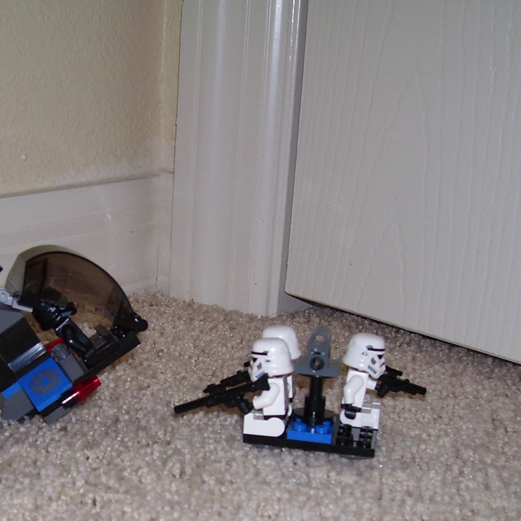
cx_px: 130
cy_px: 389
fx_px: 1022
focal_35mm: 60
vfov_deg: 28.2
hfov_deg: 28.2
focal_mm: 5.6
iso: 80
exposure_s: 1/60
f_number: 2.7
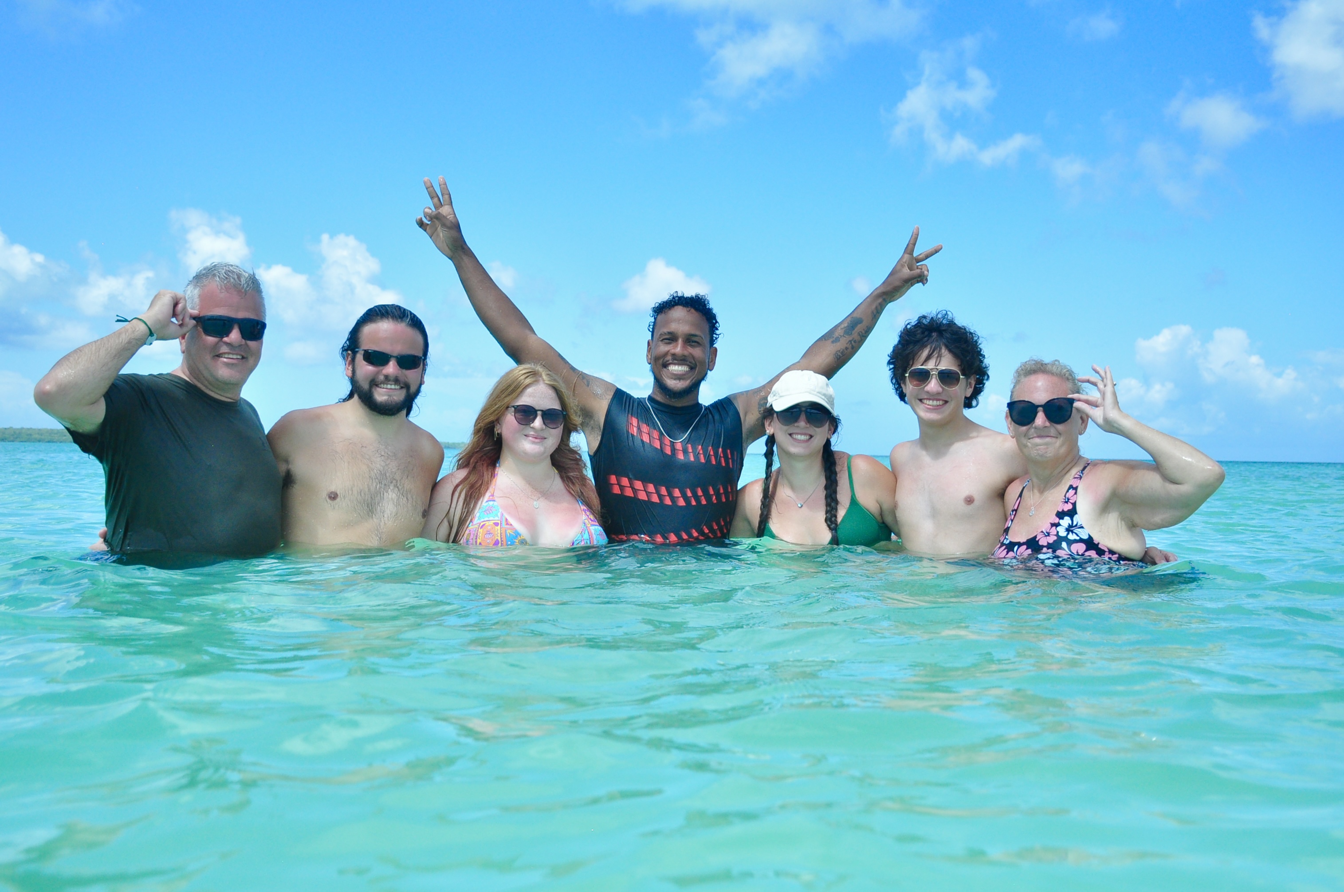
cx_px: 672
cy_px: 446
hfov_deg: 26.0
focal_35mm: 78
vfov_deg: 17.4
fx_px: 2908
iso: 640
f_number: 5.6
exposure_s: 1/4000
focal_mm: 52
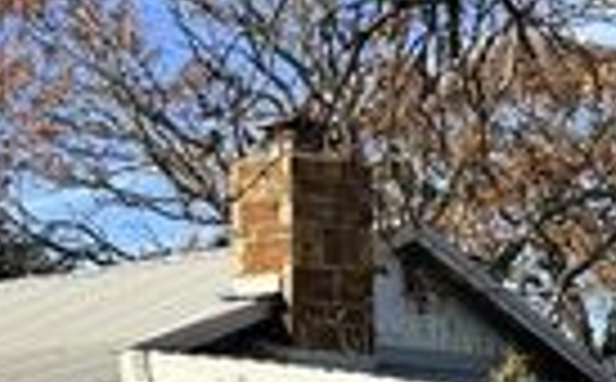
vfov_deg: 10.5
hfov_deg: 16.6
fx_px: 2077
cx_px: 45
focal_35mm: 124
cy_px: 317
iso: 80
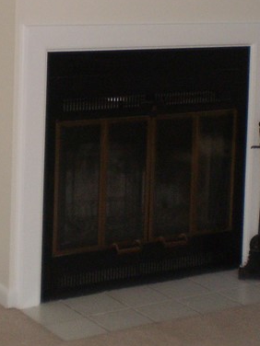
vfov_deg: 19.6
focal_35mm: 98
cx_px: 83
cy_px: 17
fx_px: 981
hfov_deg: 15.1
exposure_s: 1/30
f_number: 3.1
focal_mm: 6.3
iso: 160
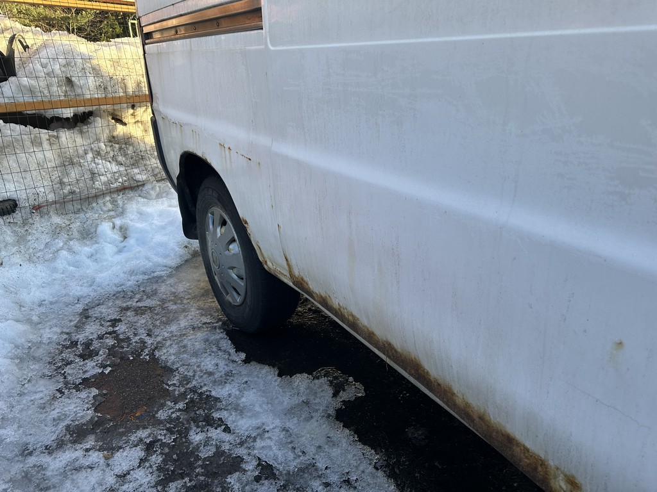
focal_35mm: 24
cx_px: 328
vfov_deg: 56.8
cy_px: 246
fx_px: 456
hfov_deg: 71.6
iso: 80
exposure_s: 1/458
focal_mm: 6.86
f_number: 1.78
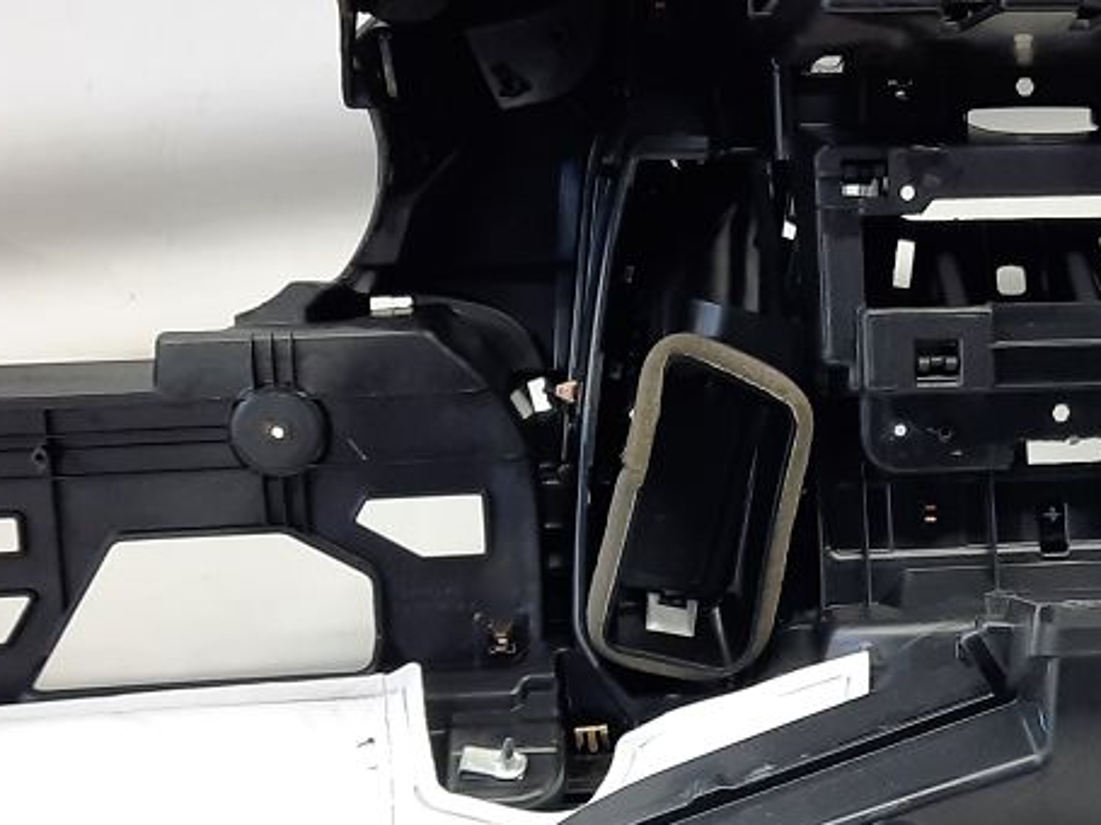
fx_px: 2099
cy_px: 527
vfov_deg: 22.2
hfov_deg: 28.6
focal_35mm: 66
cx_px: 917
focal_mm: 4.6
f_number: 2
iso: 125
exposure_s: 1/50
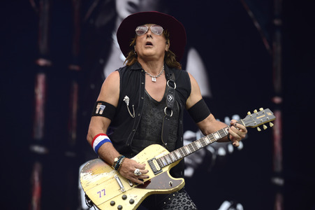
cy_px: 105
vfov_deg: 9.1
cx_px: 158
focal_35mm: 150
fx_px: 1312
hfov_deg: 13.7
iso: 320
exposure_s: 1/800
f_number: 5
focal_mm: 150
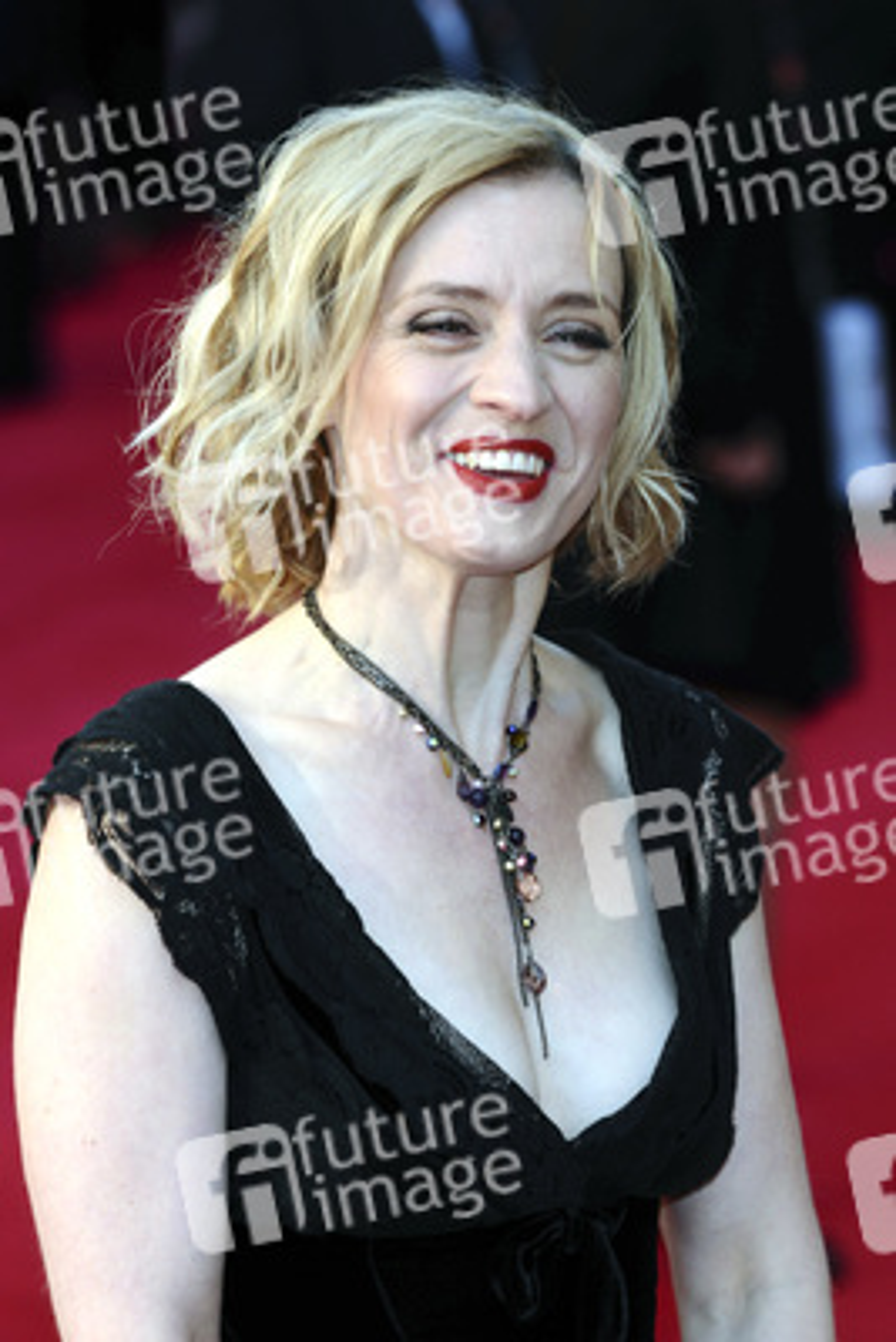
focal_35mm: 248
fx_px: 9231
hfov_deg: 5.6
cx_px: 448
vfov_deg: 8.3
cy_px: 671
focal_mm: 165
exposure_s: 1/250
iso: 320
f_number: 5.6
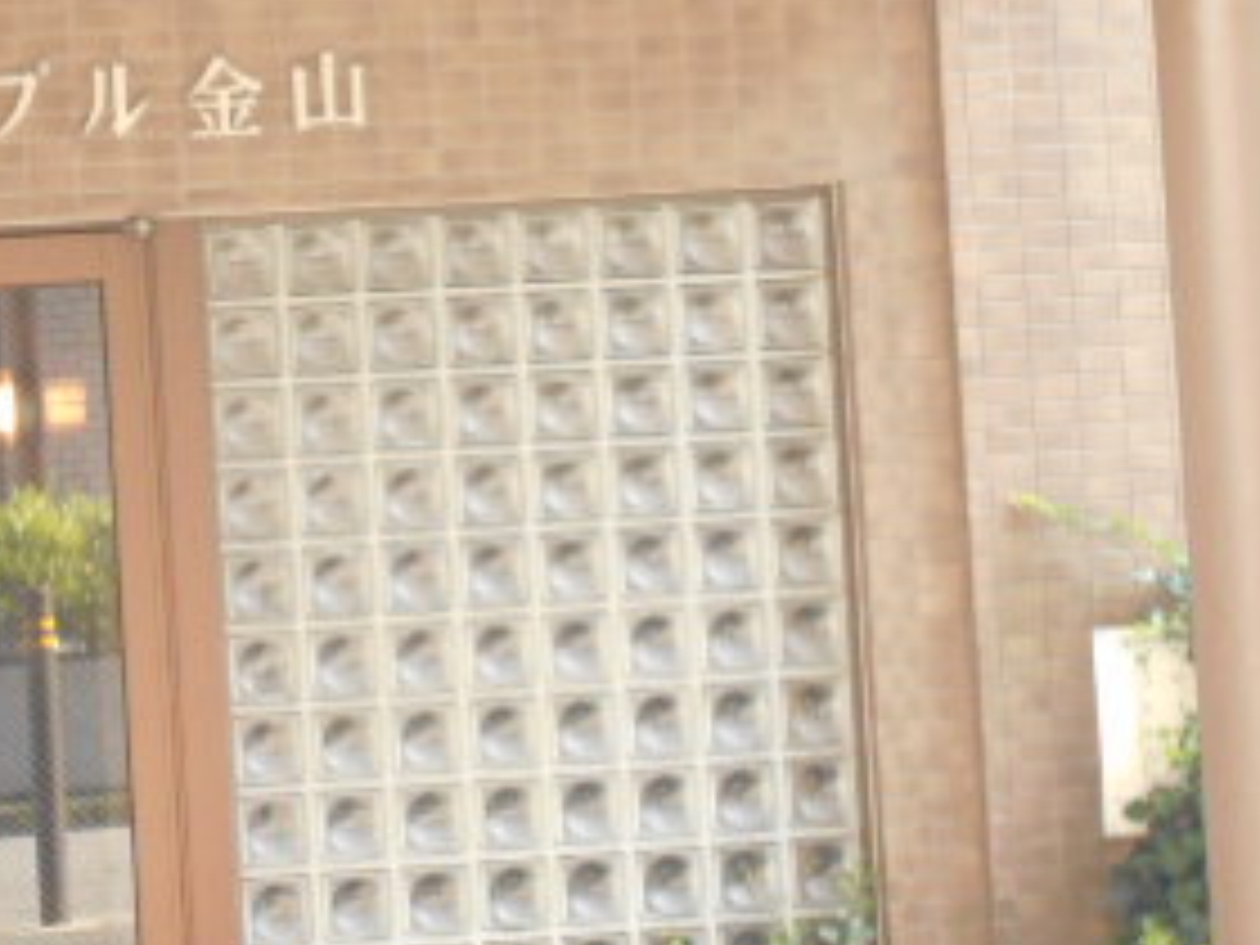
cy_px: 288
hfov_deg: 13.0
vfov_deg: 9.8
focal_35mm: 151
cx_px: 86
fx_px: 5496
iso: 450
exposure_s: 1/60
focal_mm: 11.6
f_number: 5.3
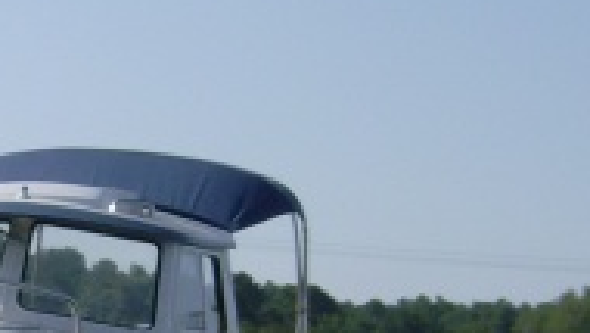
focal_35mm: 165
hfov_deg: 12.7
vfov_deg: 7.3
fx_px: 2582
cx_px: -106
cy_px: 324
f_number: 4.7
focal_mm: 6
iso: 100
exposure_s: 1/1361
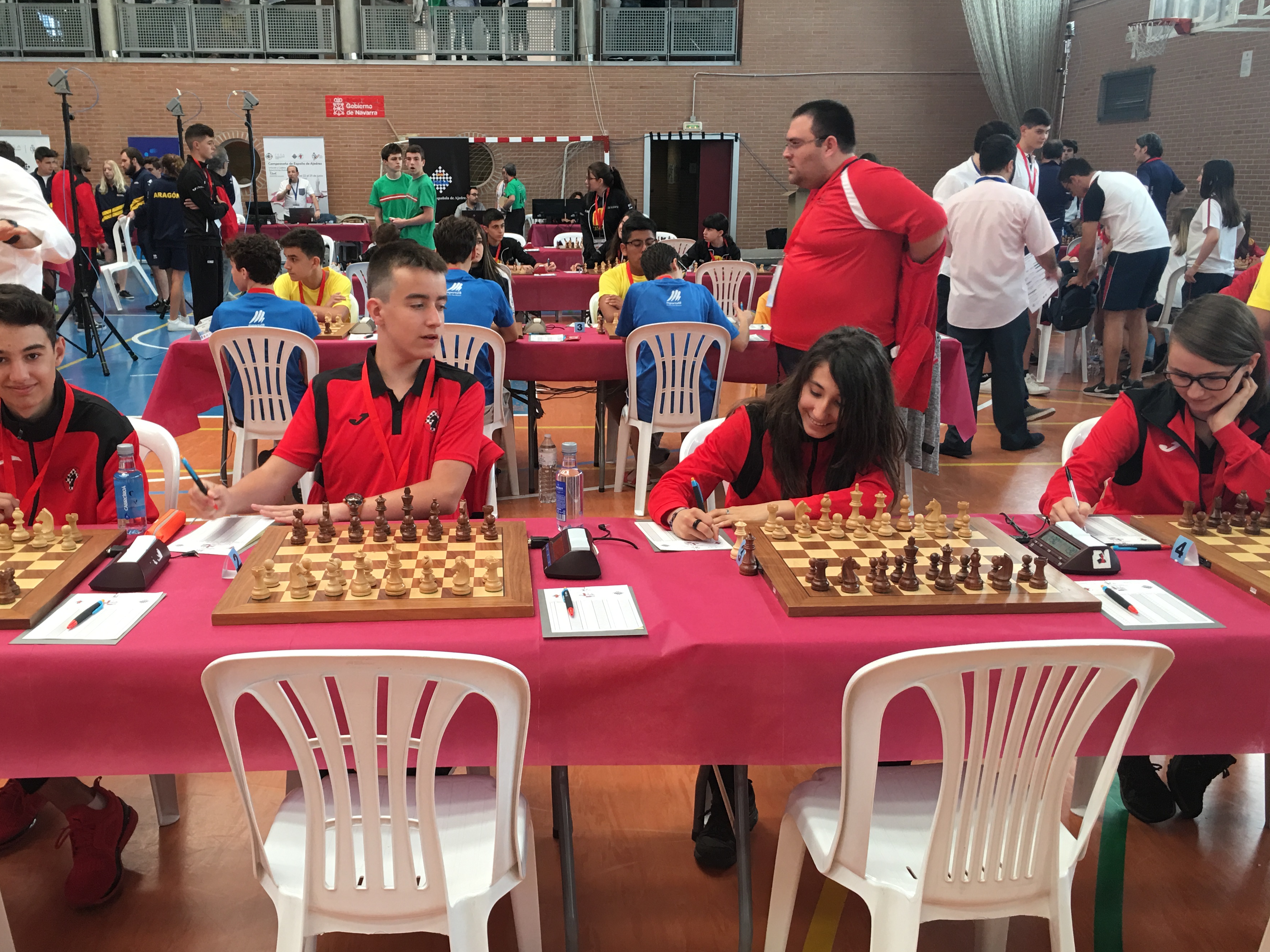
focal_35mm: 33
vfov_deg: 42.9
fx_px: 1211
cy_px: 520
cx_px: 571
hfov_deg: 55.3
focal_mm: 4.15
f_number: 2.2
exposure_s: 1/33
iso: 40
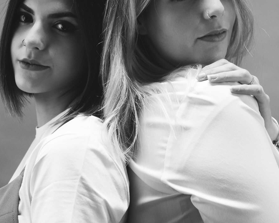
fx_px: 1172
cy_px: 96
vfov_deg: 10.9
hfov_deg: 13.6
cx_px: 127
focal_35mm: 142
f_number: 4.5
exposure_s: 1/80
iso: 1250
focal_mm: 85
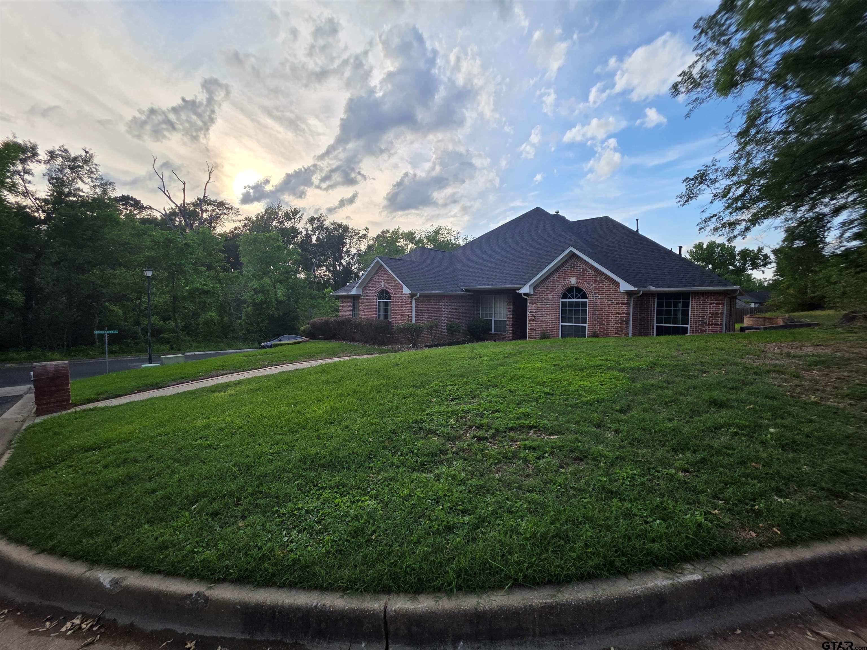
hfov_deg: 106.2
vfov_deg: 89.9
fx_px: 326
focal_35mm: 13
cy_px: 325
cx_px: 434
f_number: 1.9
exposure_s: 1/1090
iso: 40
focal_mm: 2.2
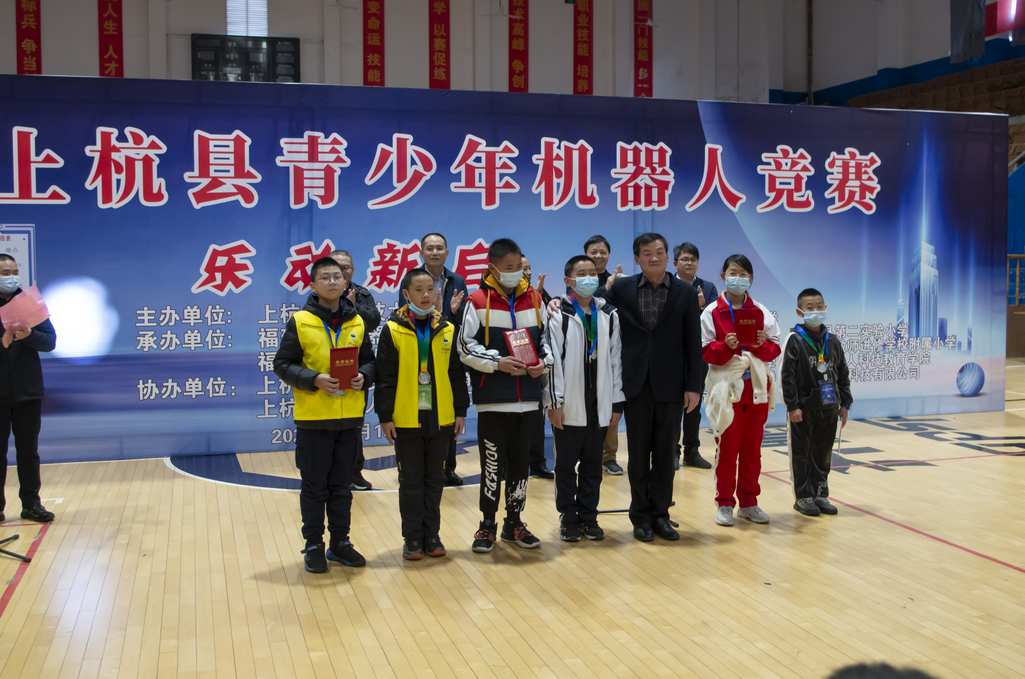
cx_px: 512
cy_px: 340
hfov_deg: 53.2
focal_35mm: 36
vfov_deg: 36.7
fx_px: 1023
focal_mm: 24.38
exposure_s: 1/80
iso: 1600
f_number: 5.6
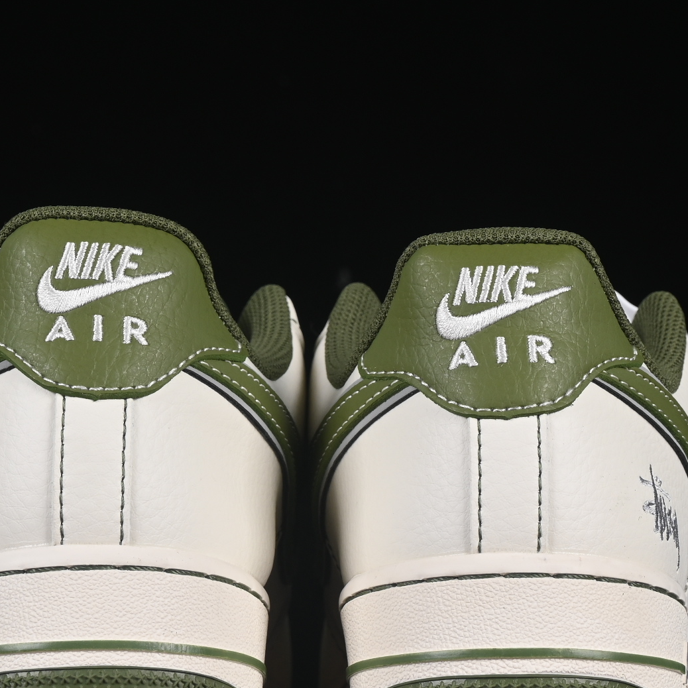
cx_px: 304
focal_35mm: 171
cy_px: 370
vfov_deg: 10.2
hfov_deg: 10.2
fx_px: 3845
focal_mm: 50
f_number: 8
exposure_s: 1/80
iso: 160
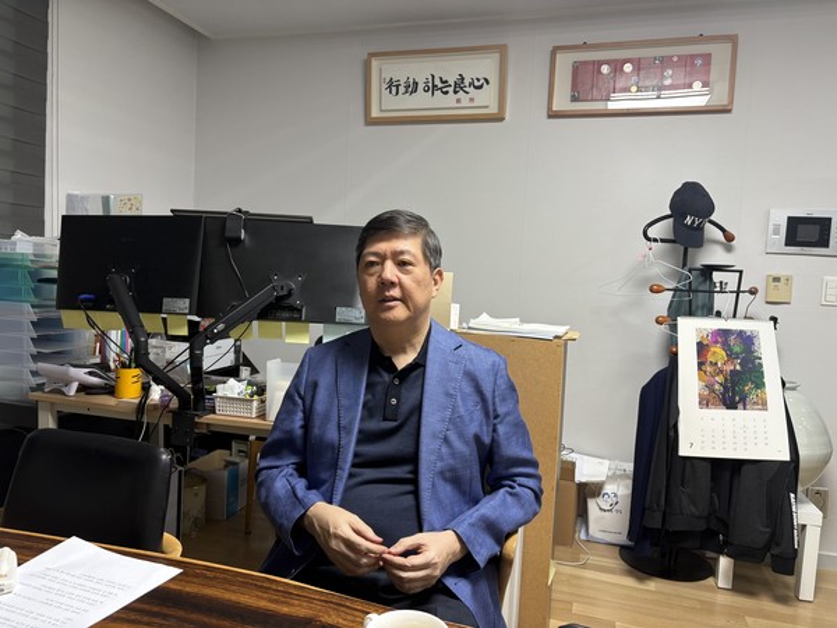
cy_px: 314
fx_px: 629
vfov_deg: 53.1
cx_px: 418
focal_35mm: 26
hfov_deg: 67.3
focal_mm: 5.96
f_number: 1.6
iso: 80
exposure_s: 1/60
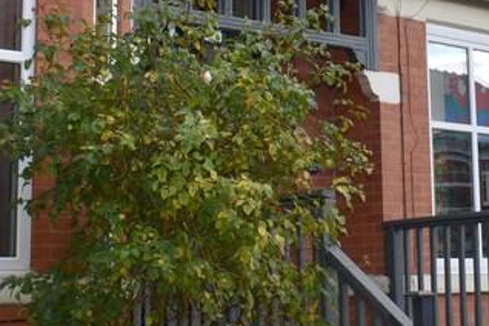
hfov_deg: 23.2
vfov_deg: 15.6
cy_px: 48
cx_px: 355
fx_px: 1182
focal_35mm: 87
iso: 100
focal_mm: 18
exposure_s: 1/125
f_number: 5.6
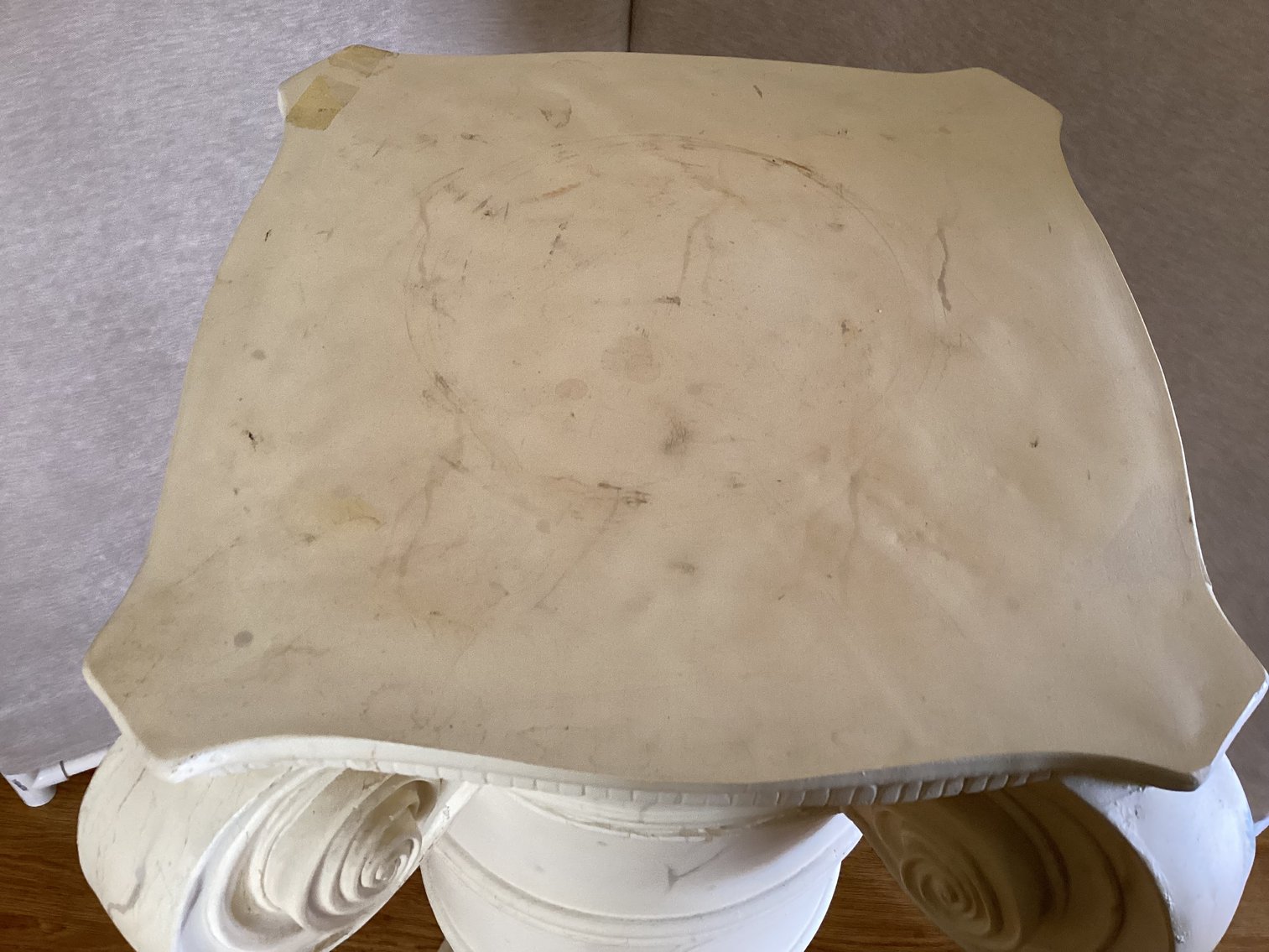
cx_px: 634
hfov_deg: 58.3
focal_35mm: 31
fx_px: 1137
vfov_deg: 45.4
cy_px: 476
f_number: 2.4
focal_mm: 3.3
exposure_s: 1/60
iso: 200
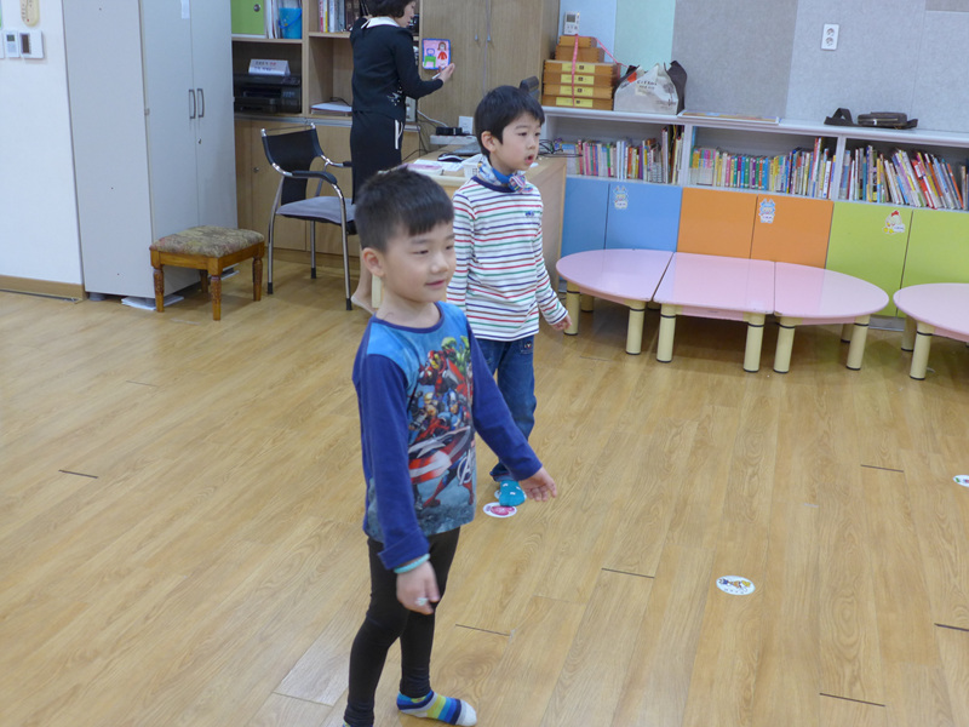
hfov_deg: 46.8
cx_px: 484
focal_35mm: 40
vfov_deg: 36.0
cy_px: 364
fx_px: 1120
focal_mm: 7.9
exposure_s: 1/160
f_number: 1.7
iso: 250
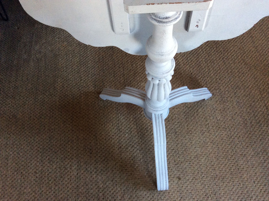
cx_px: 134
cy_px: 100
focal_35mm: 32
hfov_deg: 56.9
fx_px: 248
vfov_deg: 44.1
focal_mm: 3.3
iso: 125
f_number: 2.4
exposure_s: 1/25
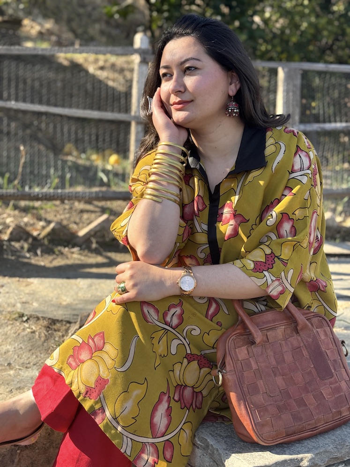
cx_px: 175
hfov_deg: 30.3
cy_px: 234
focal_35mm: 48
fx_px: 647
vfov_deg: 39.7
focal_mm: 6.76
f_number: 1.78
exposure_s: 1/1215
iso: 64
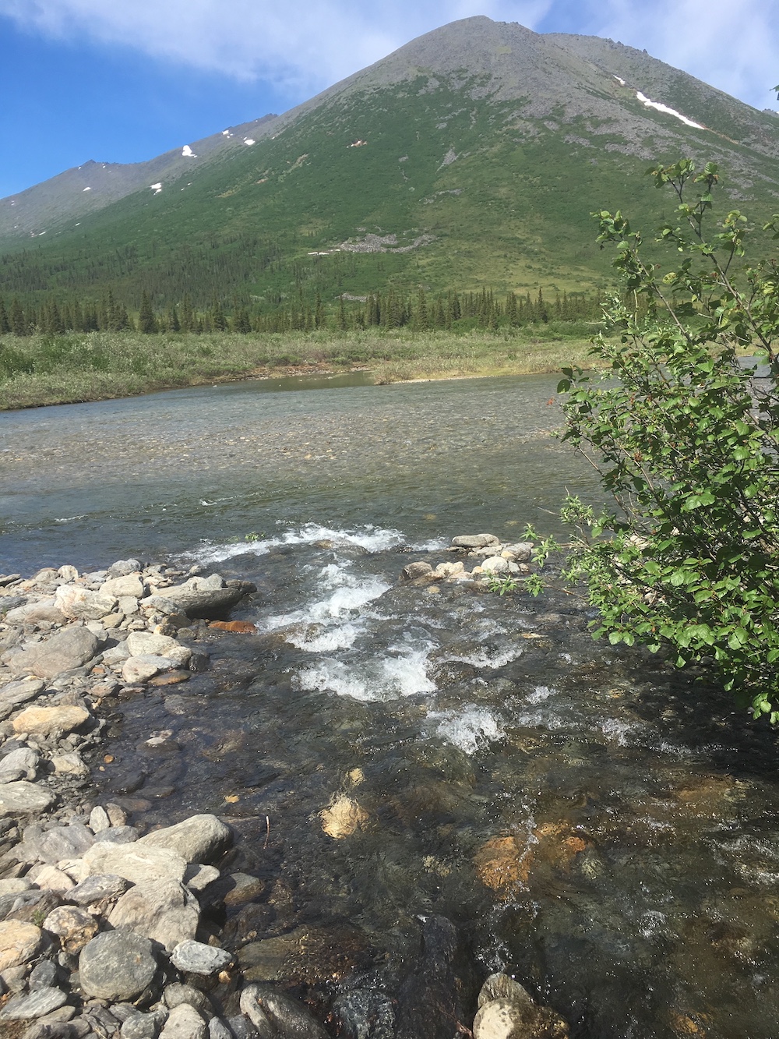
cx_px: 390
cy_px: 520
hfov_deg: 48.2
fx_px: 870
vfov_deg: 61.7
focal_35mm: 29
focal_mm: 4.15
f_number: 2.2
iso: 25
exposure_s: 1/950
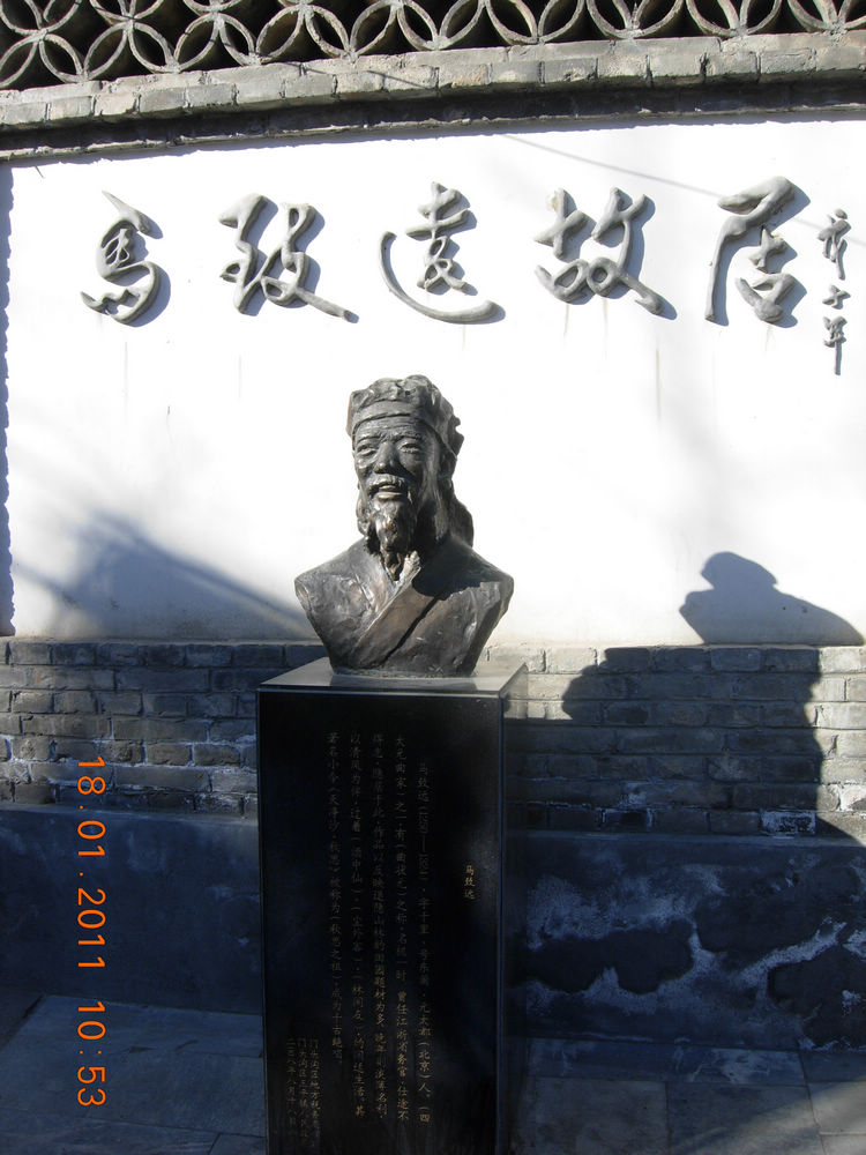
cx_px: 433
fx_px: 1201
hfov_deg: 39.7
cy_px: 578
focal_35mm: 36
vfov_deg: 51.4
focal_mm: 7.5
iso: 50
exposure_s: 1/203
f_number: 5.4
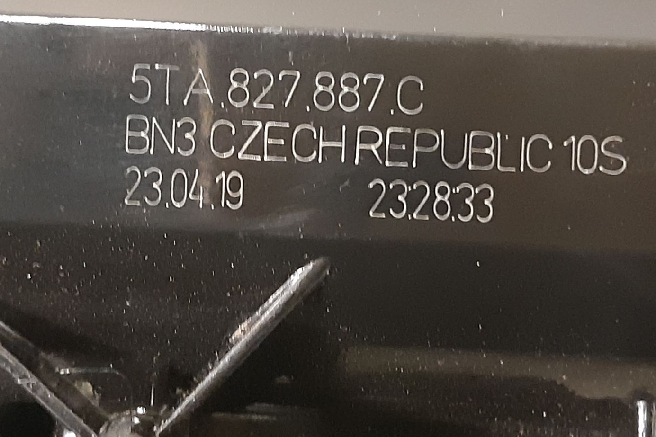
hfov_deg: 48.3
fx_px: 729
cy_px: 161
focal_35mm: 40
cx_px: 283
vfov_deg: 33.2
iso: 640
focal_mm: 3.93
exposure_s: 1/17
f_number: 1.7
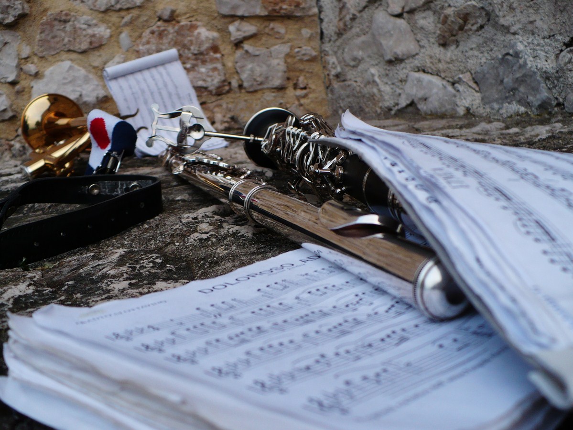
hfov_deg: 50.1
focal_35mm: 37
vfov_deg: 38.7
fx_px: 612
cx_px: 286
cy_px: 215
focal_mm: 6.1
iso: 100
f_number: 2.8
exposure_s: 1/40
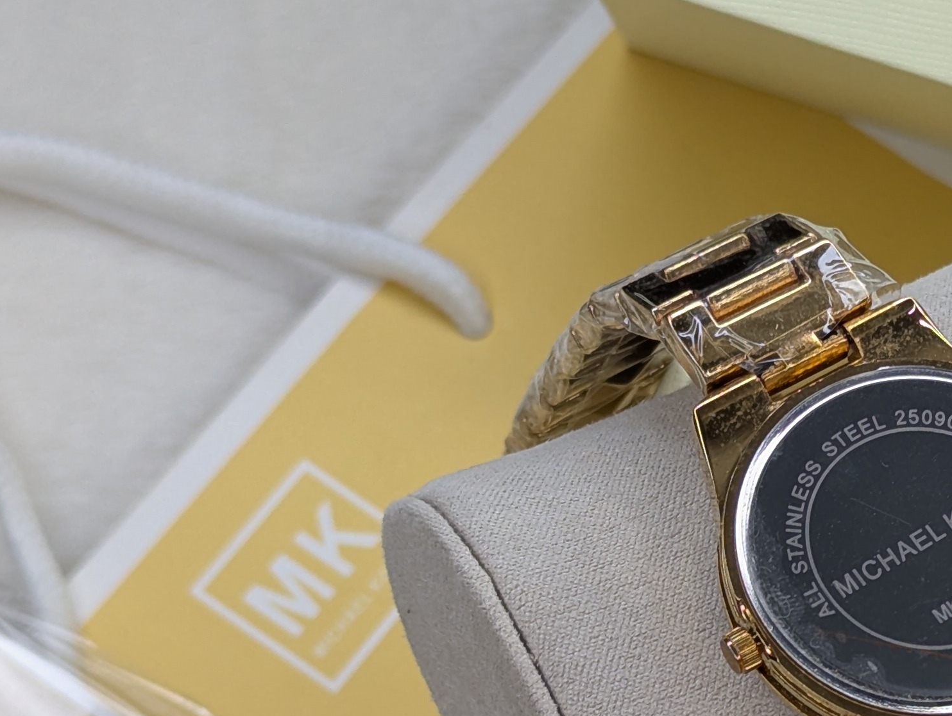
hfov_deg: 14.8
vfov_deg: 11.2
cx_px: 844
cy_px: 595
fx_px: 3635
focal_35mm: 132
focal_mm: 6.81
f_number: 1.85
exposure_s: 1/104
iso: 41
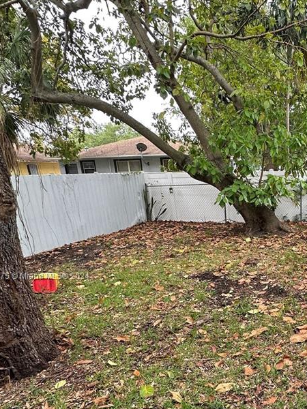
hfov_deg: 45.5
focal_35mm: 28
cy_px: 277
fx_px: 331
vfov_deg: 61.7
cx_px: 272
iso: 40
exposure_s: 1/157
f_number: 2.2
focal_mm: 2.22
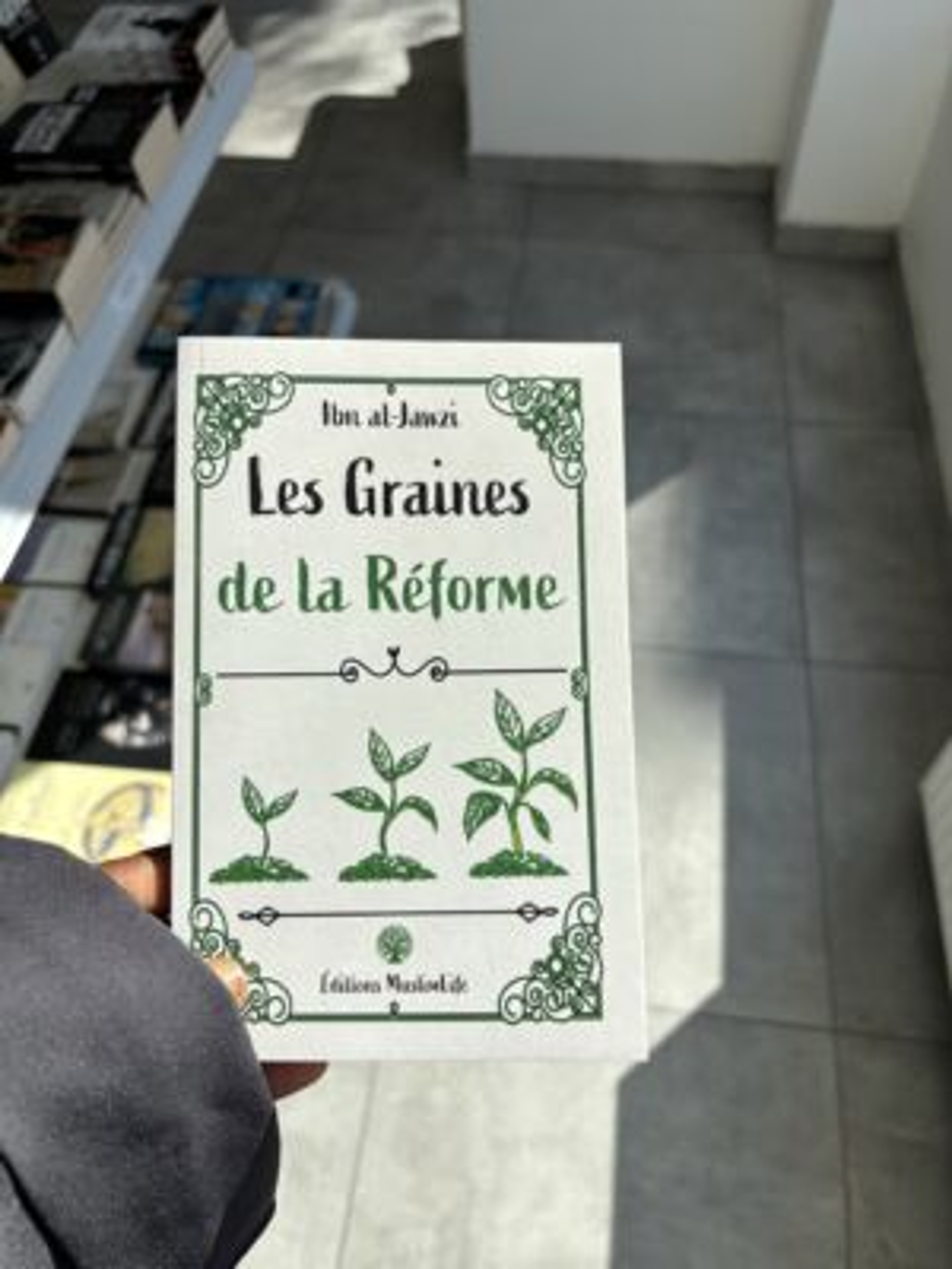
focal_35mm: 26
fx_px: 953
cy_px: 634
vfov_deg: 67.3
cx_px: 476
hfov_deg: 53.1
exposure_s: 1/2398
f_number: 1.6
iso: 50
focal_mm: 5.96
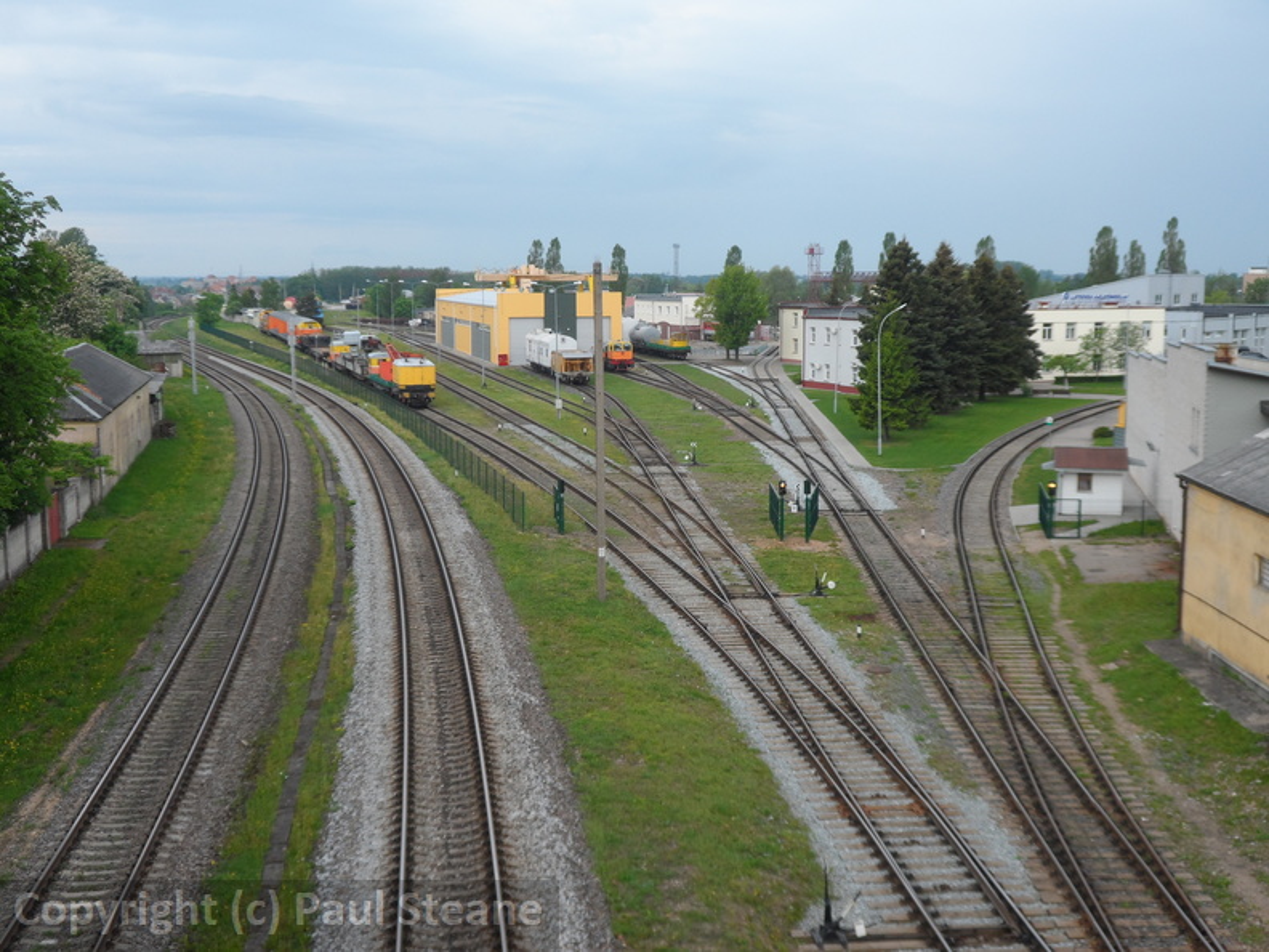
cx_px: 634
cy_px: 476
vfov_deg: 32.9
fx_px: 1613
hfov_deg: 42.9
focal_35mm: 44
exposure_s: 1/350
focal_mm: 8
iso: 80
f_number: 3.9
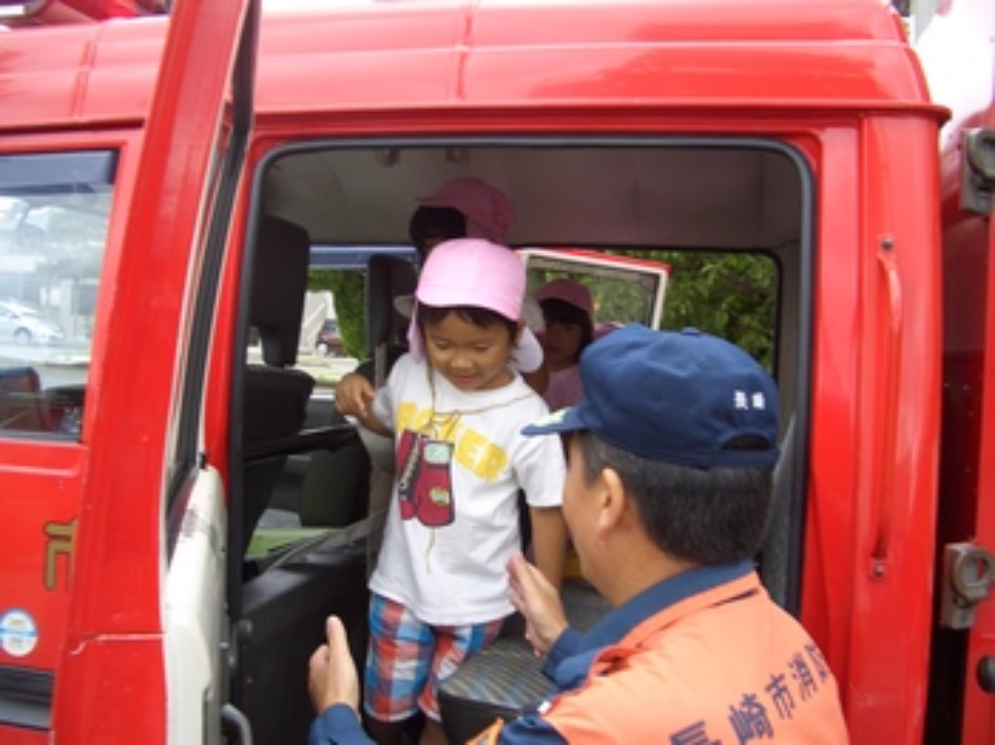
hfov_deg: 52.7
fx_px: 1005
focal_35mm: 35
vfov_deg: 40.7
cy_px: 372
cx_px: 498
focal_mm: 5.8
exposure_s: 1/60
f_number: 2.6
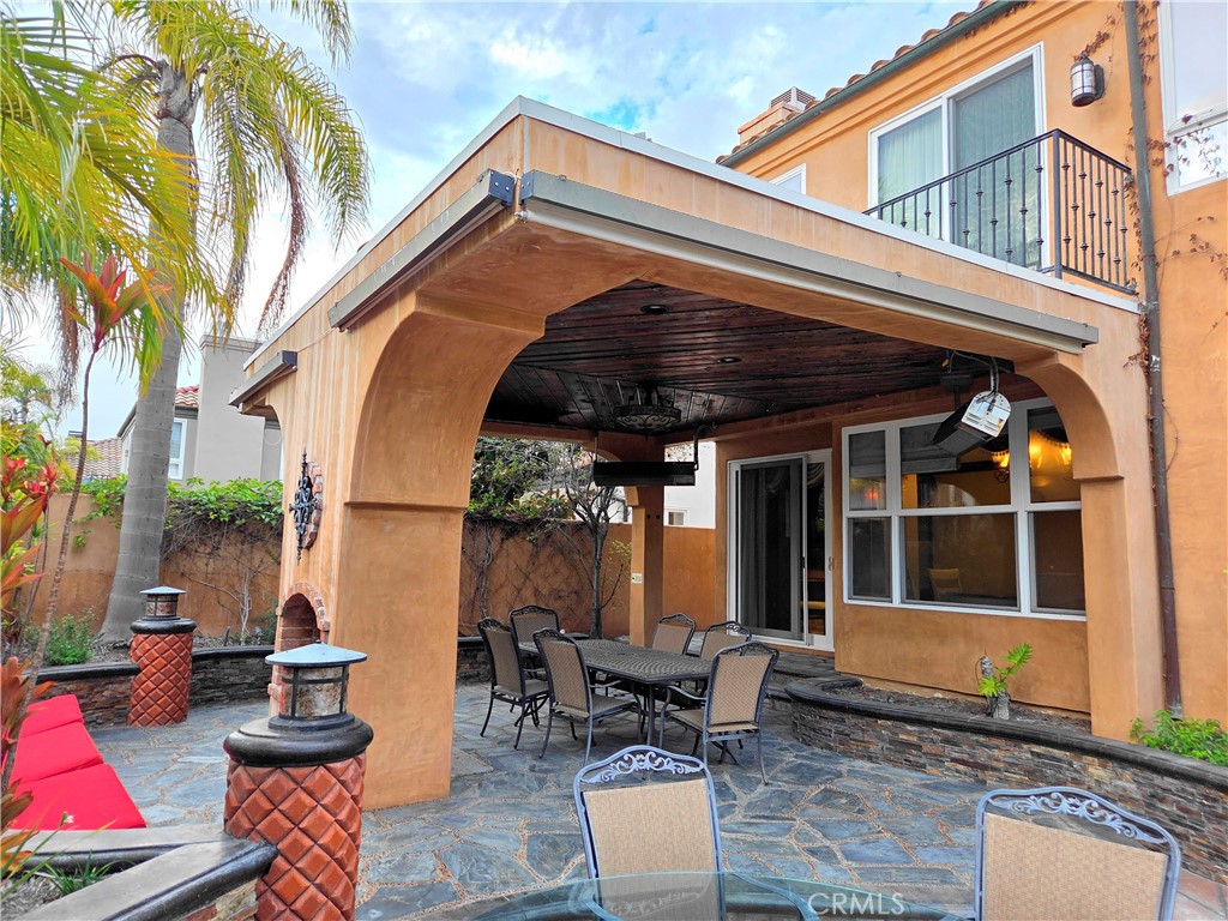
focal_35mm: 23
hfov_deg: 73.9
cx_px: 614
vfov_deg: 58.9
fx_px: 816
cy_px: 460
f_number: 1.8
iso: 80
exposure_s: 1/180
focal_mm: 5.4
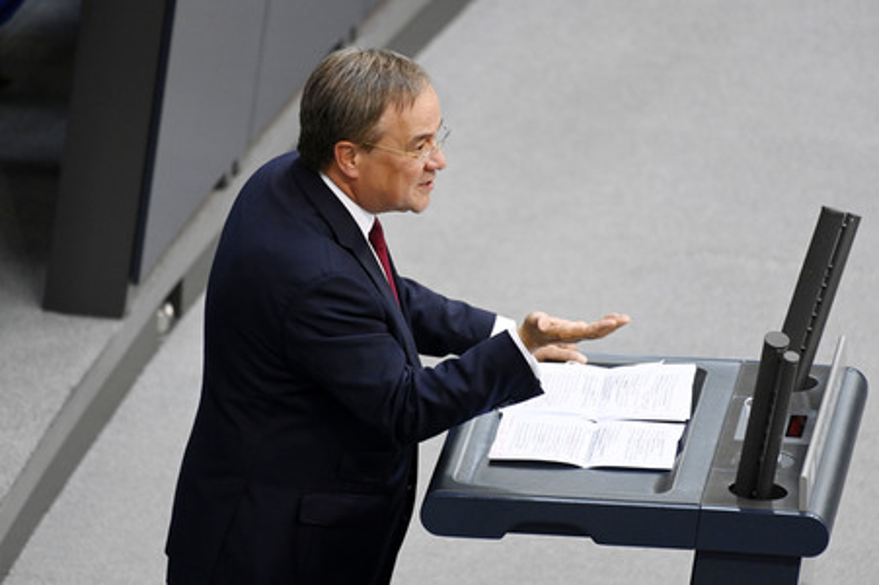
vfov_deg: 2.7
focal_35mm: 500
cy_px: 292
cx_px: 440
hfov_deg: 4.1
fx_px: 12199
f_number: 5.6
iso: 5000
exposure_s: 1/320
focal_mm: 500
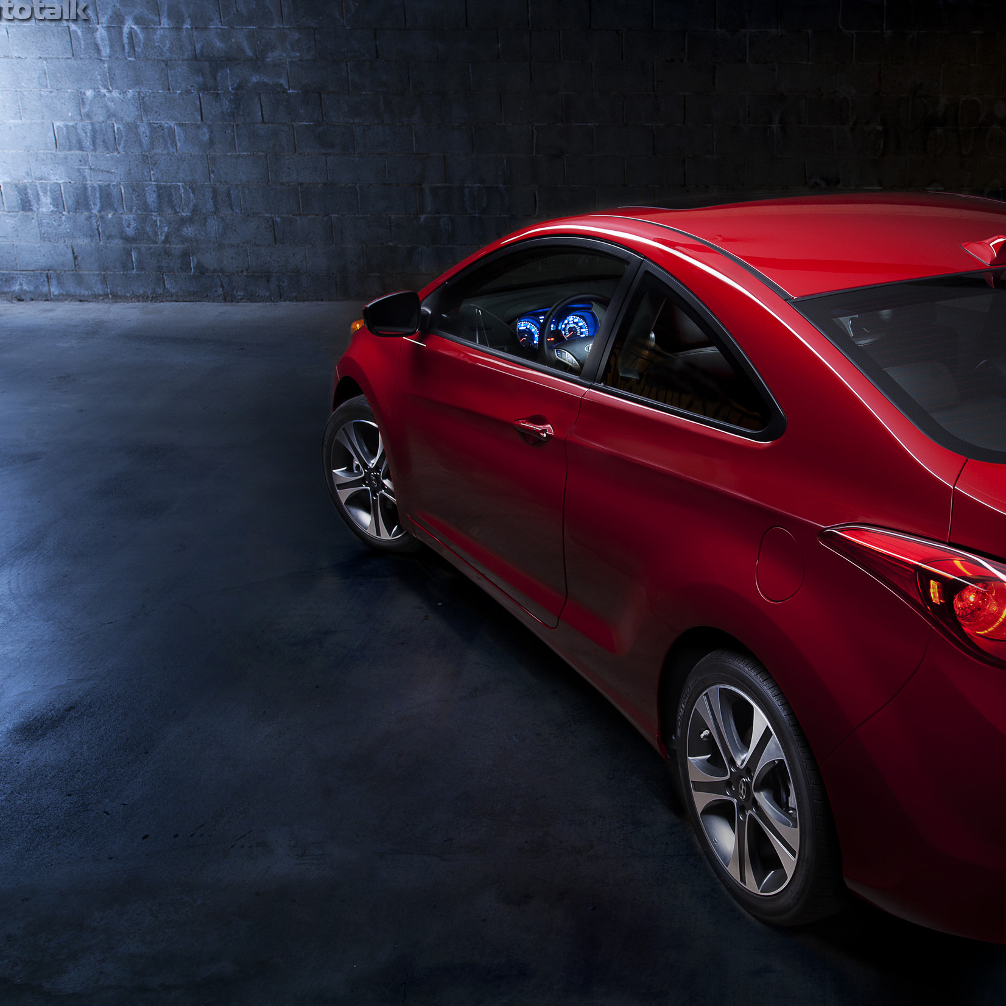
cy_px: 502
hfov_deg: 36.9
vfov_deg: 37.6
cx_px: 714
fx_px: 1480
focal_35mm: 45
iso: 200
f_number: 8
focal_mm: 35
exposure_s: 5
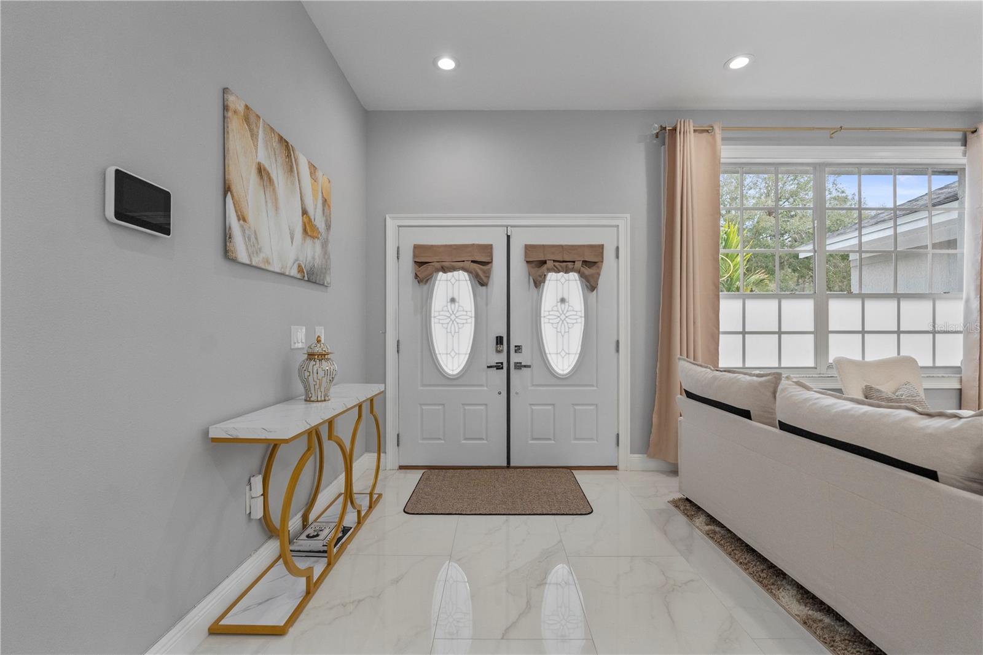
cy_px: 328
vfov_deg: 72.0
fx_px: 450
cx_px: 492
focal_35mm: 16
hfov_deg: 95.0
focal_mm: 16.5
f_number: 4.5
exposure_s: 1/500
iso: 1600
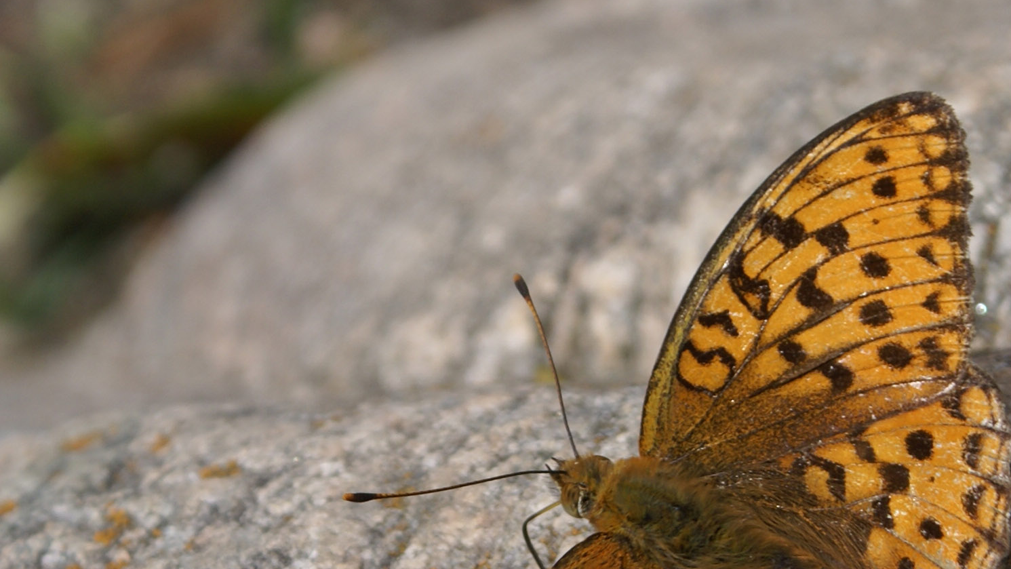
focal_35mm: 286
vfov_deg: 4.2
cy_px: 454
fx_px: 7668
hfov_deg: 7.5
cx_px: 629
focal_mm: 70
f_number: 8
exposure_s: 1/125
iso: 100
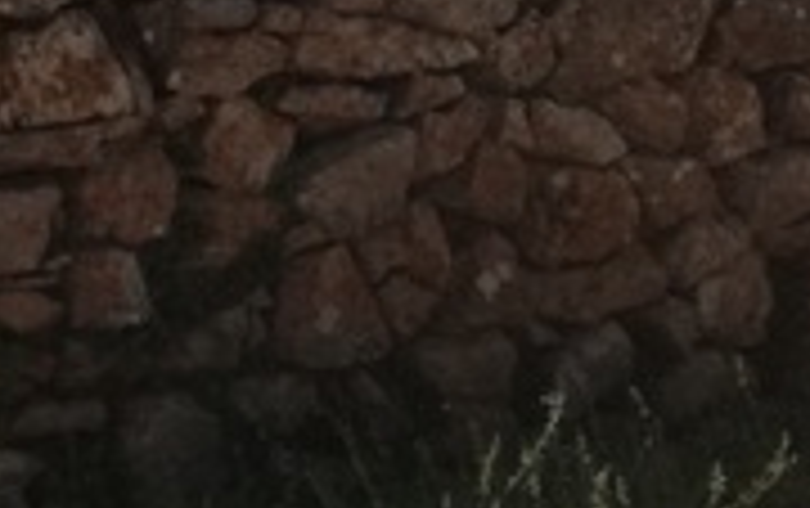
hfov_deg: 16.4
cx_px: 378
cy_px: -225
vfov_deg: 10.1
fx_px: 2807
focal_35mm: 127
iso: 50
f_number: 2
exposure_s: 1/1565
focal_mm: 3.79
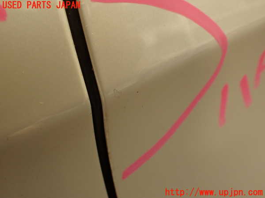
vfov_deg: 39.7
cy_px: 99
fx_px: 276
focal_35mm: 36
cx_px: 132
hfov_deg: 51.4
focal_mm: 6.37
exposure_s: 1/40
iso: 400
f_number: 2.5
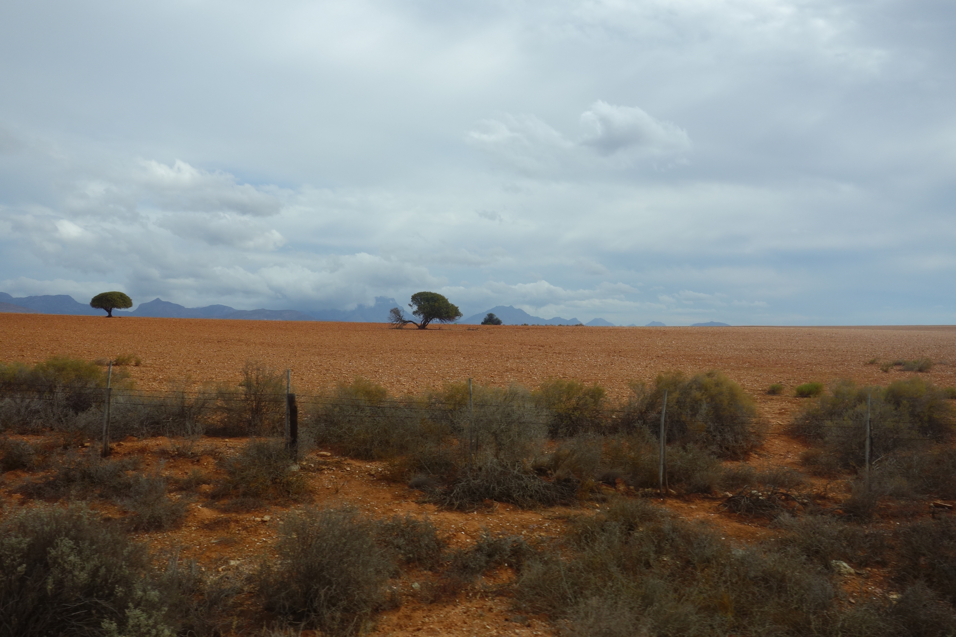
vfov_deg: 36.9
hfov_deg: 53.1
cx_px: 478
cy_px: 318
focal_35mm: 36
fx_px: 956
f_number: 4
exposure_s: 1/1600
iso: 125
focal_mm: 13.42
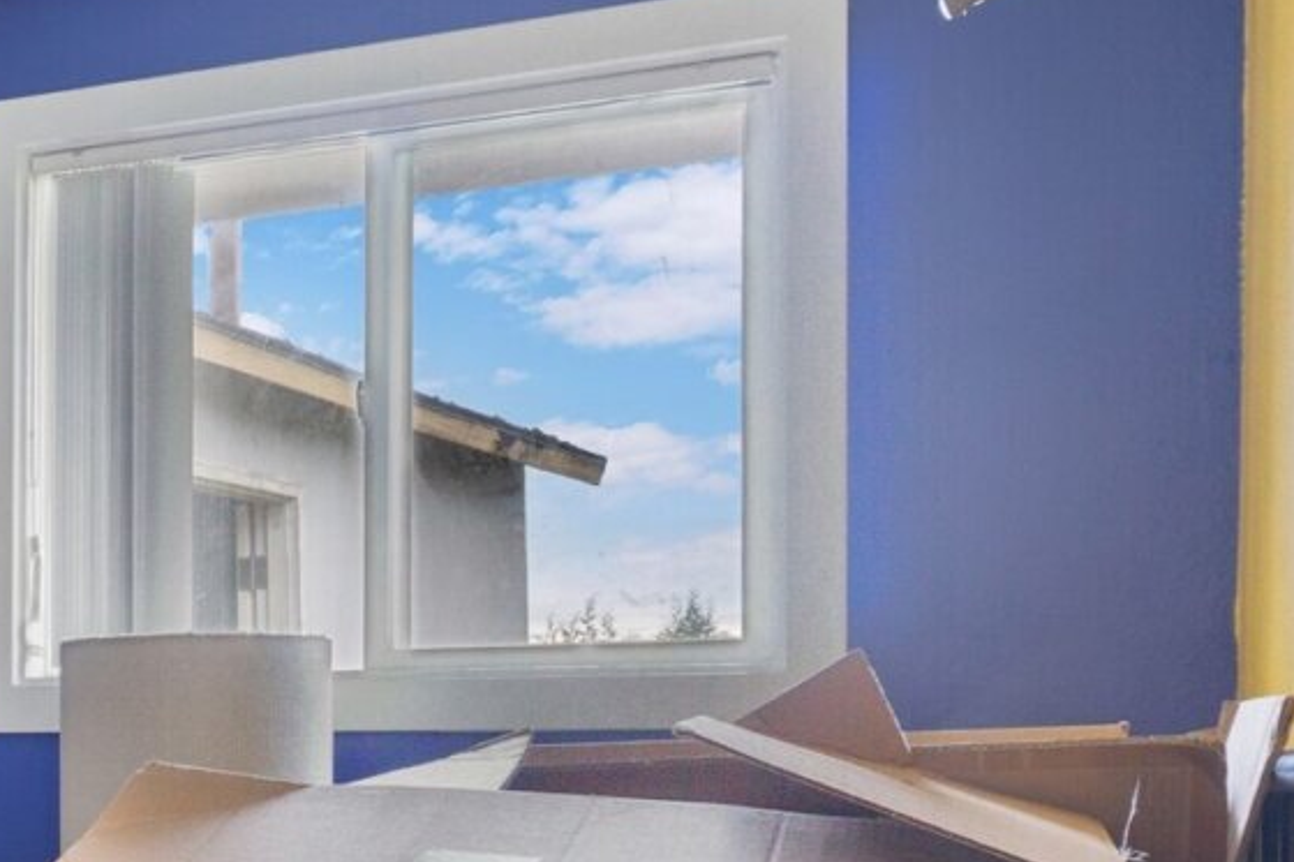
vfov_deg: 22.2
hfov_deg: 29.8
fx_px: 2156
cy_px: 724
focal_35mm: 60
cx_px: -150
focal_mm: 16
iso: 250
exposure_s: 5
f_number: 9
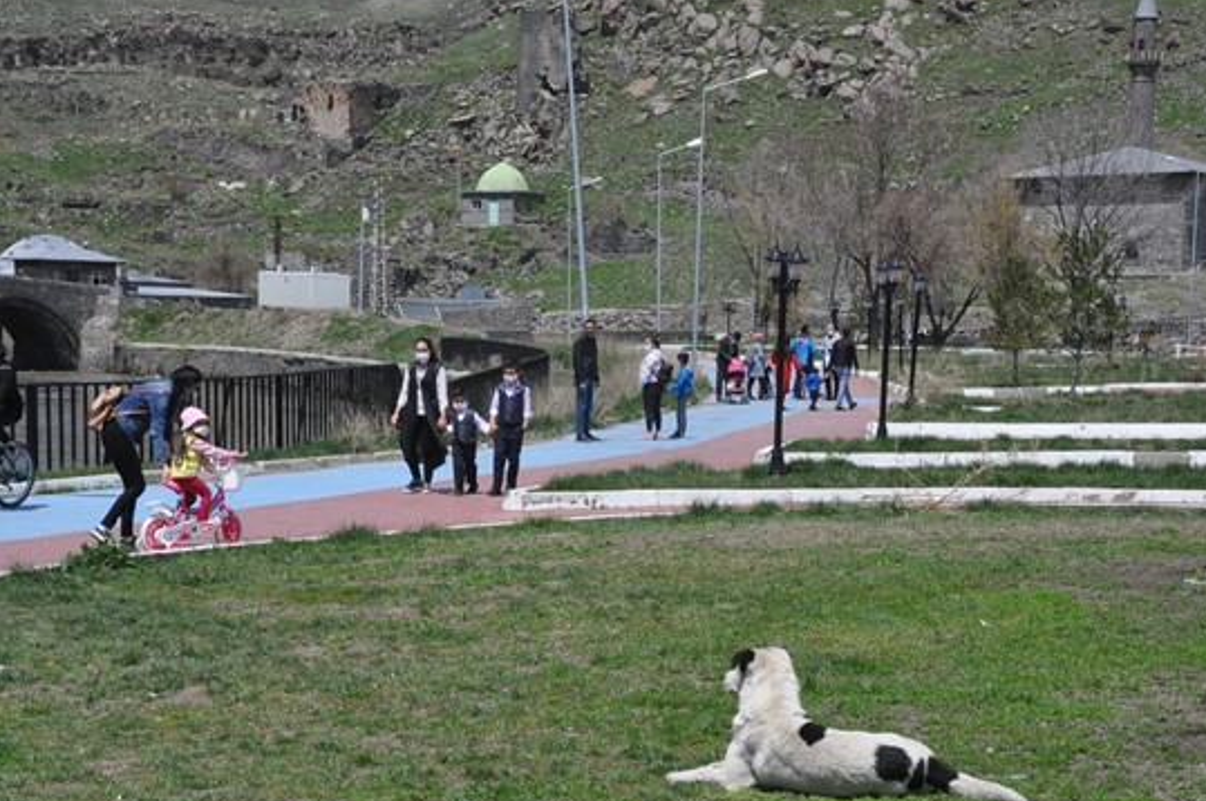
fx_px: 2543
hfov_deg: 26.7
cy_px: 459
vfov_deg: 17.9
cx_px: 653
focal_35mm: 76
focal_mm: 42
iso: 1000
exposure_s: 1/800
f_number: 14
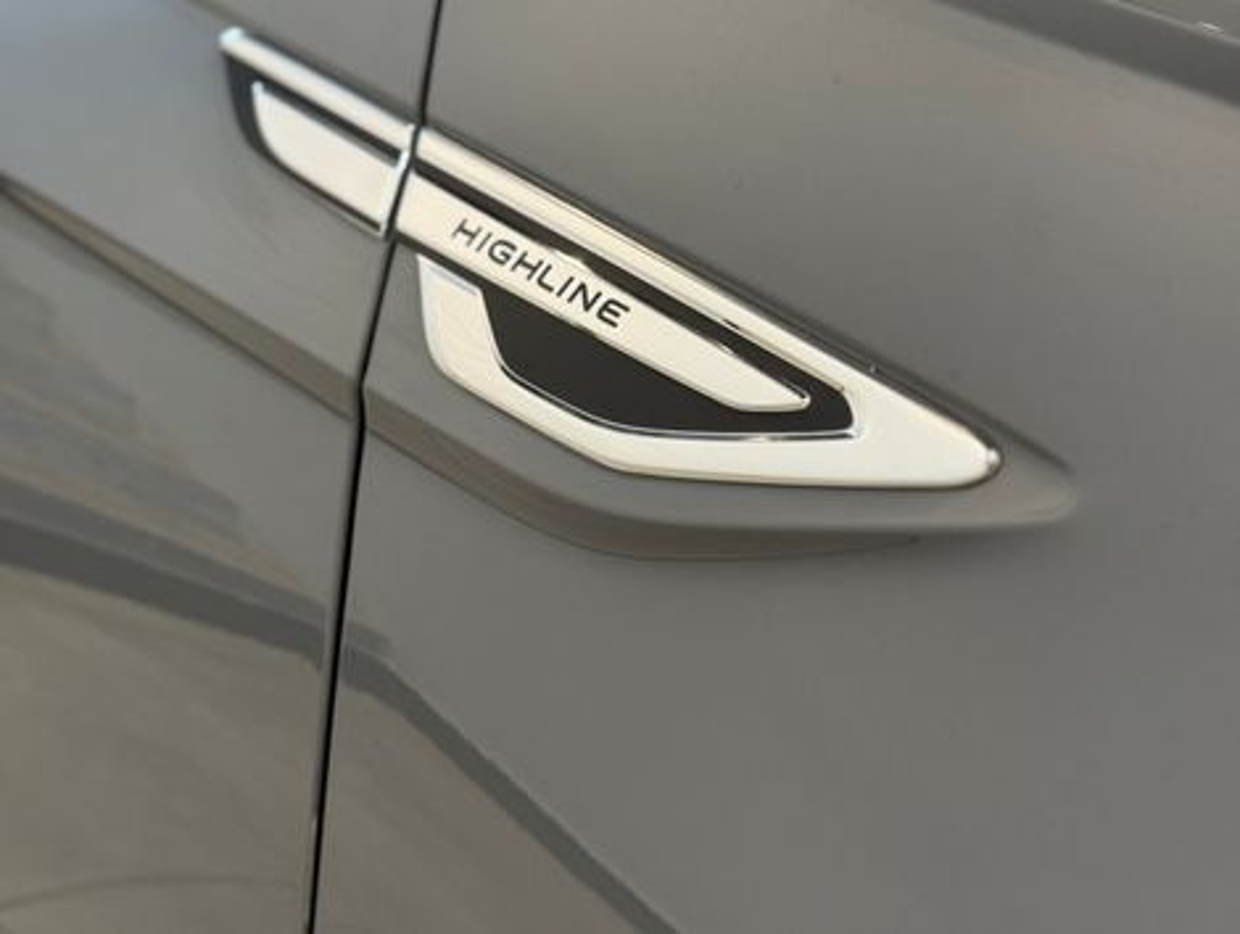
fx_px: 1722
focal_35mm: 48
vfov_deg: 30.3
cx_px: 620
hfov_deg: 39.6
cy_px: 467
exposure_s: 1/60
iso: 160
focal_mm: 6.76
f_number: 1.78
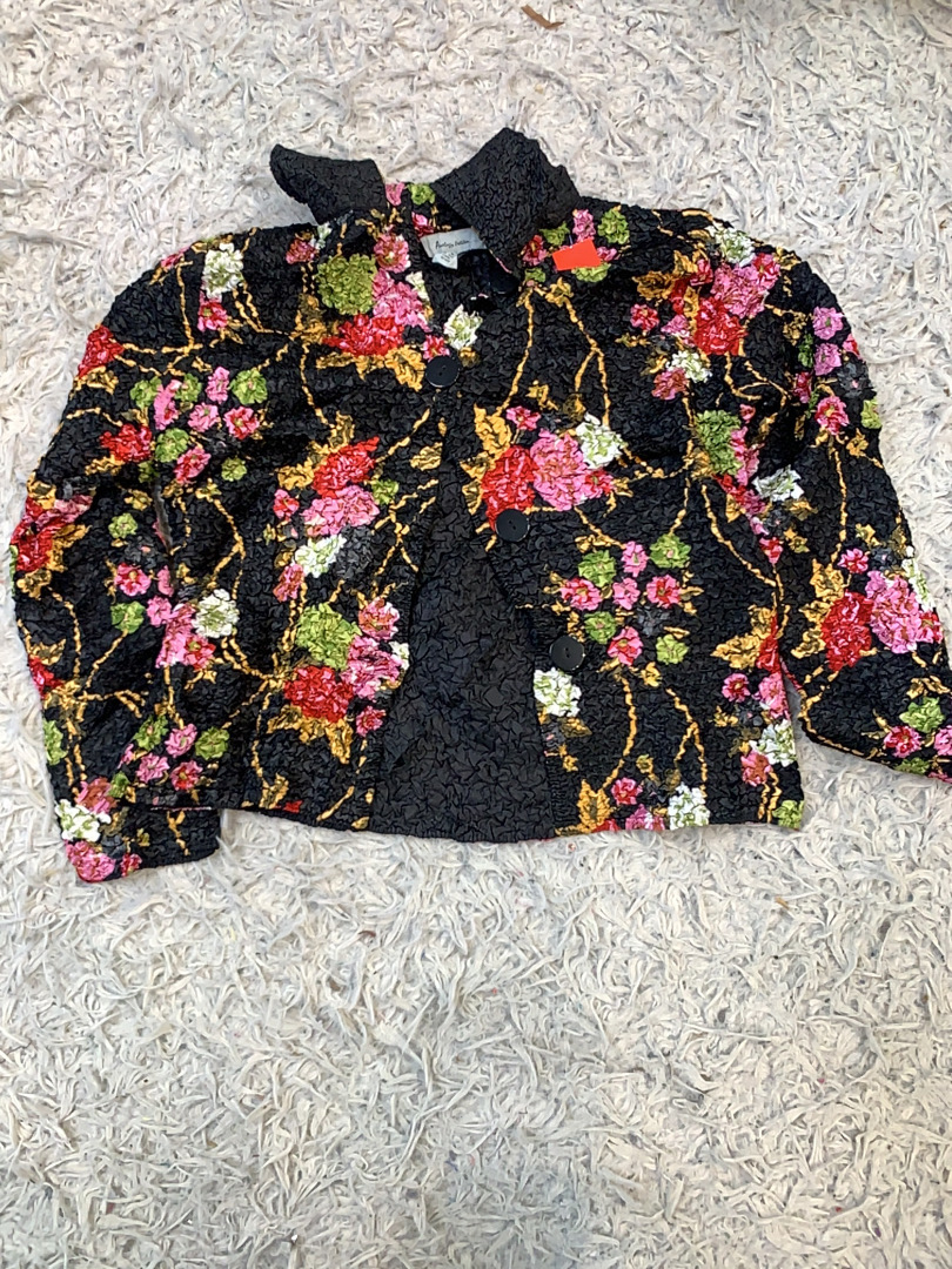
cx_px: 476
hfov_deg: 53.1
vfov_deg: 67.3
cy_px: 634
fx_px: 953
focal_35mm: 26
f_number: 1.8
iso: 80
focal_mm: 4.25
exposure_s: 1/100
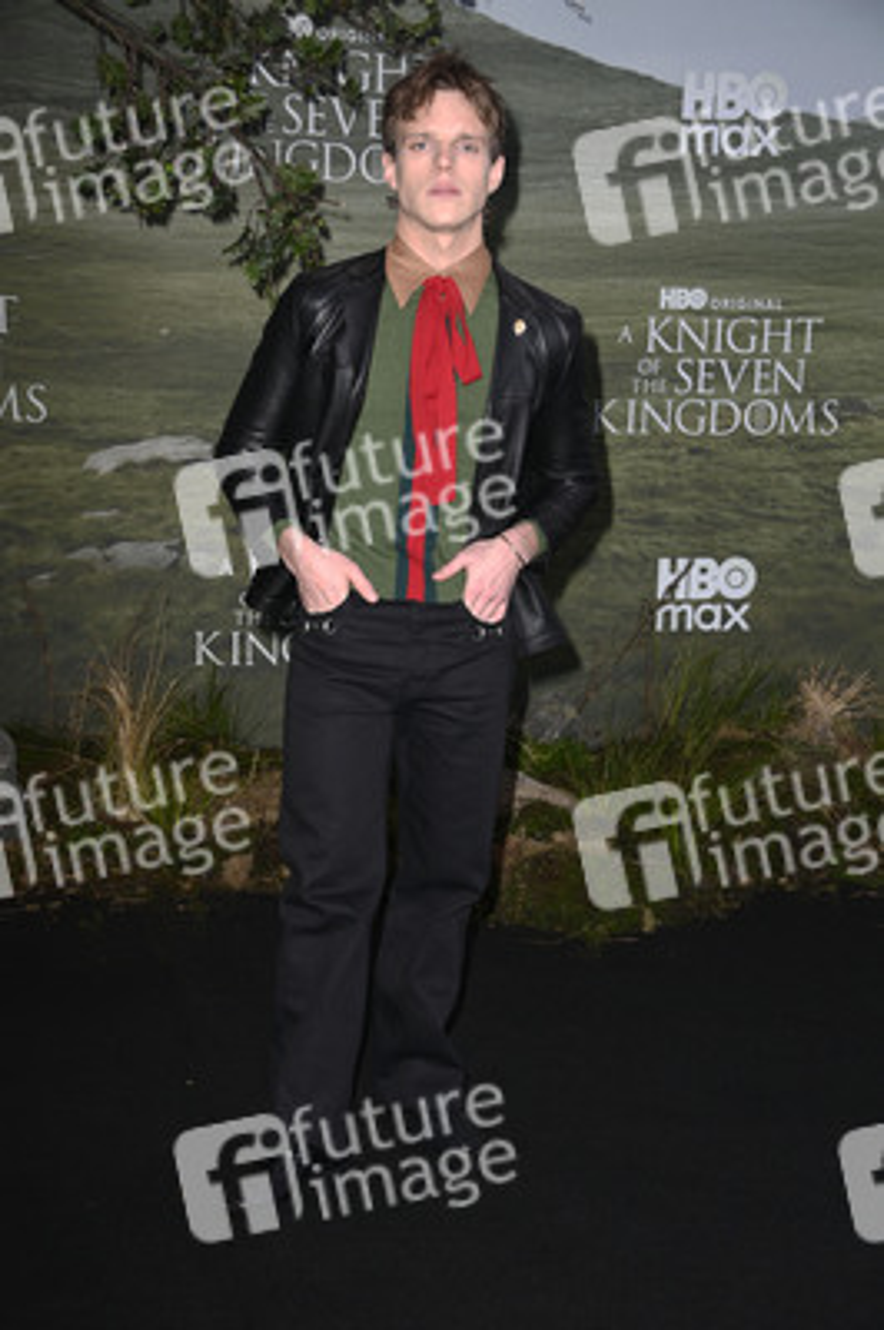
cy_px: 665
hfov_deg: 21.9
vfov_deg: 32.4
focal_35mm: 62
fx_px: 2287
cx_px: 442
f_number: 5.6
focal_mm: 62
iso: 250
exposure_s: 1/250
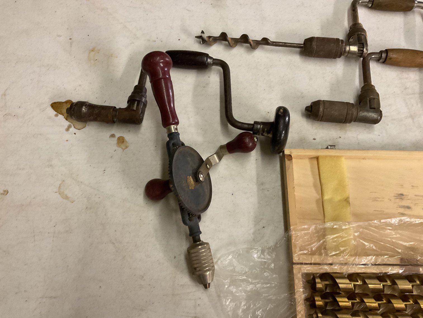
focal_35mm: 29
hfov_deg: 61.7
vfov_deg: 48.2
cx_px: 212
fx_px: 354
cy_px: 159
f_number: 1.8
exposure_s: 1/60
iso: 250
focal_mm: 3
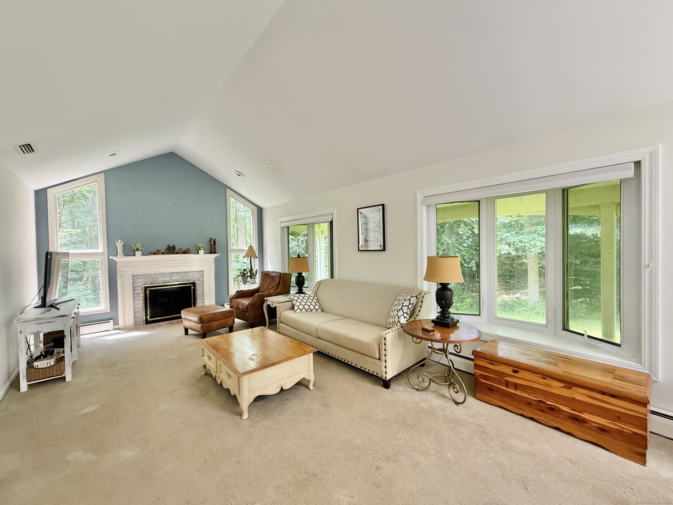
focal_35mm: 14
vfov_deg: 85.7
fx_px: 272
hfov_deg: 102.1
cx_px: 336
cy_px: 252
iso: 200
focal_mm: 2.22
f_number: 2.2
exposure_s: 1/99
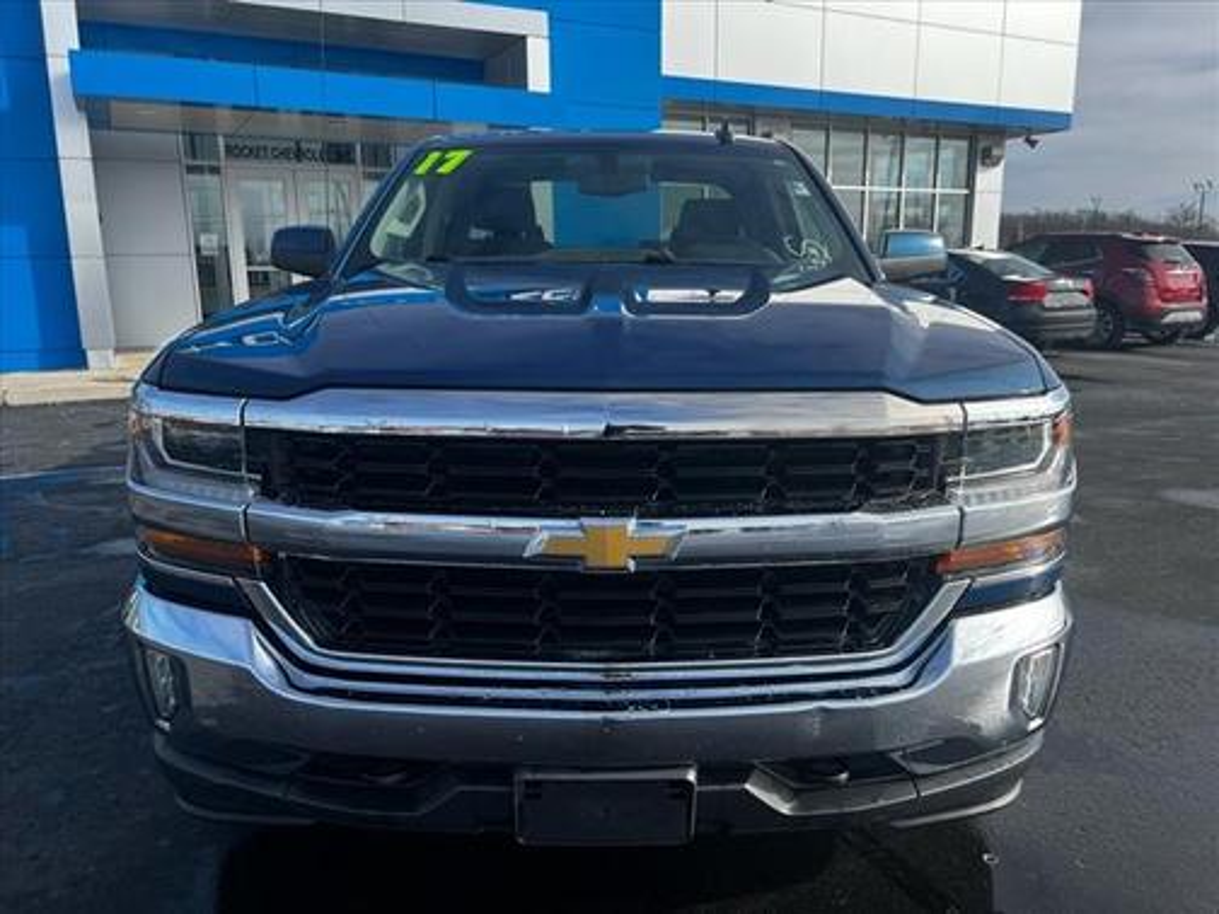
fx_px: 916
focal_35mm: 26
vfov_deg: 53.1
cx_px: 610
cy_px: 457
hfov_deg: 67.3
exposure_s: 1/2571
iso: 50
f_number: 1.5
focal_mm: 5.7
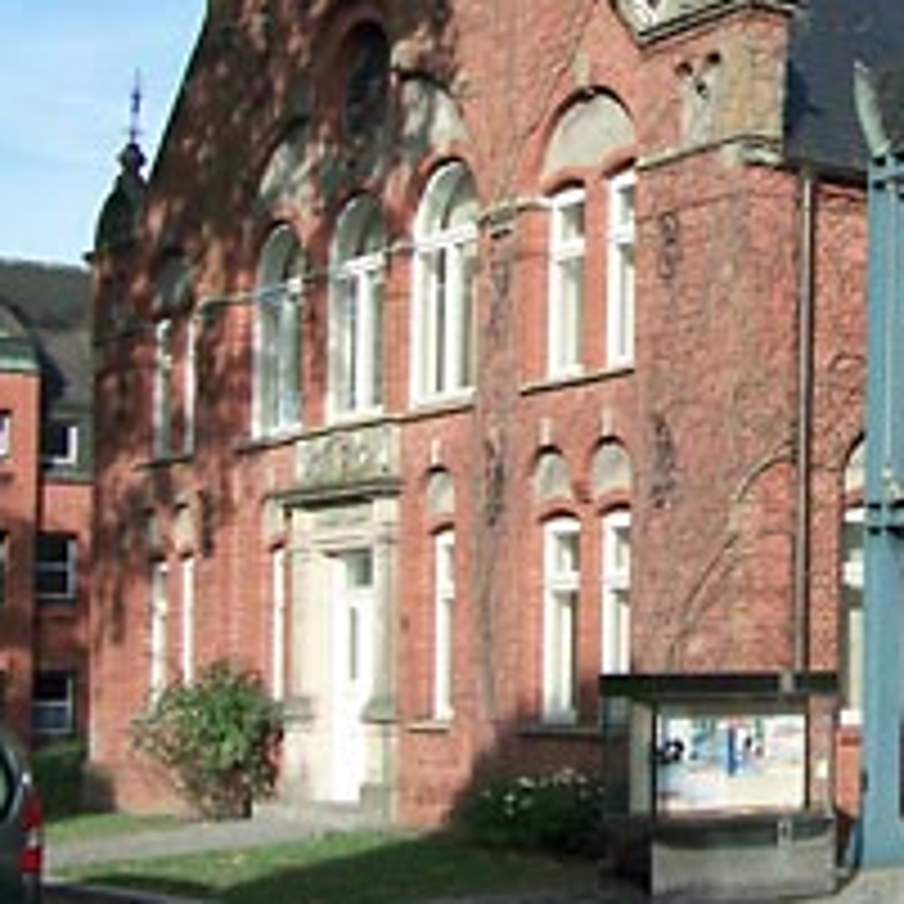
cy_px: 245
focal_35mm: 71
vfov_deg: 24.1
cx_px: 870
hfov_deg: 23.5
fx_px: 2098
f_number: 4
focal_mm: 6.3
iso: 64
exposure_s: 1/320
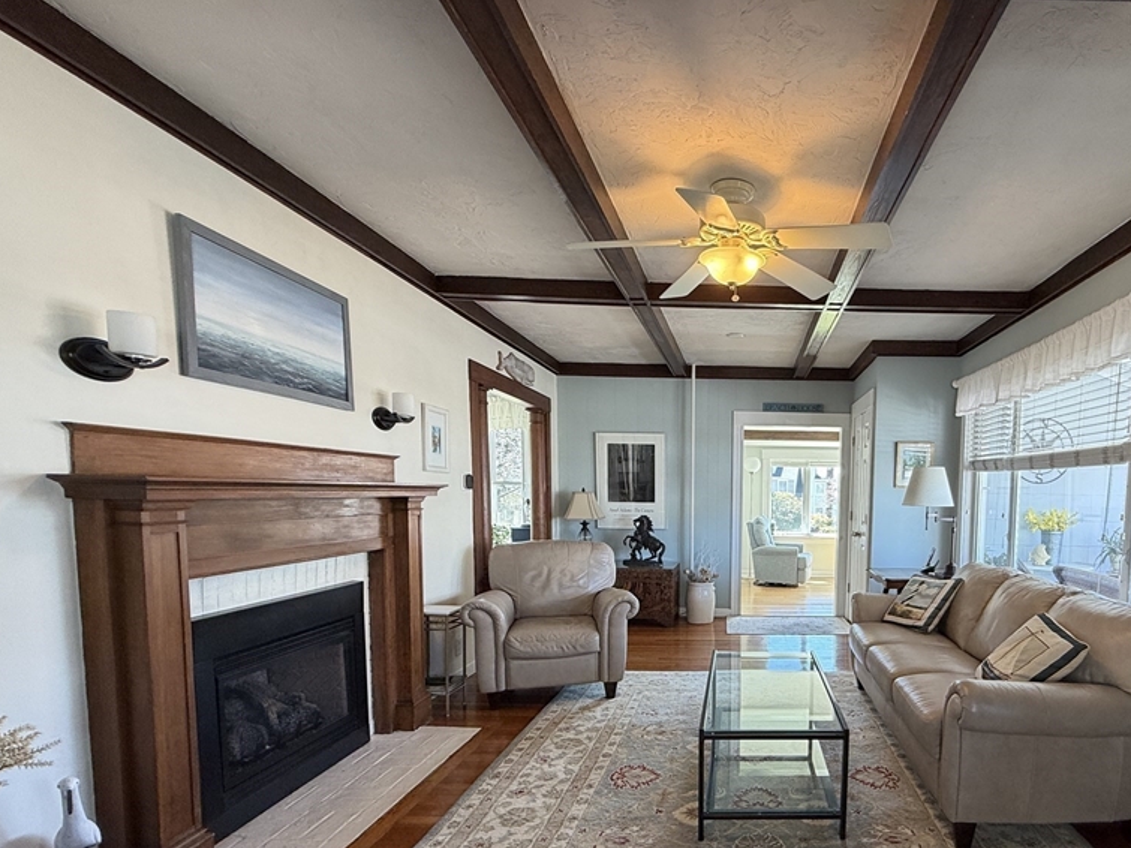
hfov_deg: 81.6
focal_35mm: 19
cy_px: 548
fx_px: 621
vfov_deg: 67.2
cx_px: 762
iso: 200
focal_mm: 2.22
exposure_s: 1/60
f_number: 2.2
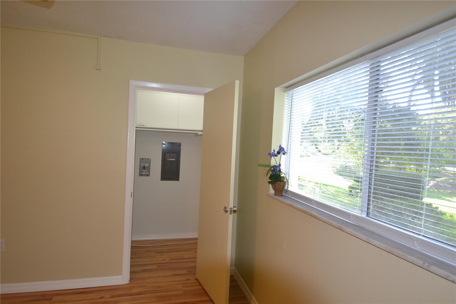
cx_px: 228
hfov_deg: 81.2
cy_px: 152
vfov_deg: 59.5
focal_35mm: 21
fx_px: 266
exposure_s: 1/80
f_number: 4
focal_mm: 14
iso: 400
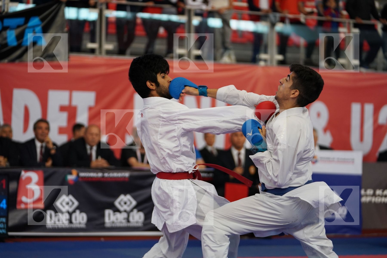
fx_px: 1247
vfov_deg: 11.8
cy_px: 129
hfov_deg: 17.6
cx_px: 194
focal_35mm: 116
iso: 1600
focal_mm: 116
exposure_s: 1/1000
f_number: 2.8
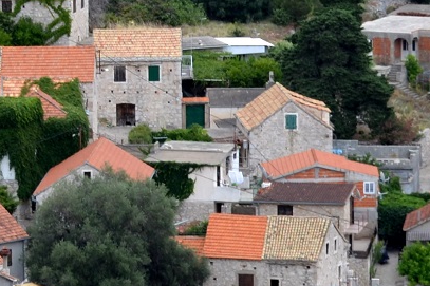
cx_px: -368
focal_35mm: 327
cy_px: 53
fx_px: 3904
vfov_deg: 4.2
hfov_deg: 6.2
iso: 100
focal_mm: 55
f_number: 7.1
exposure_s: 1/200
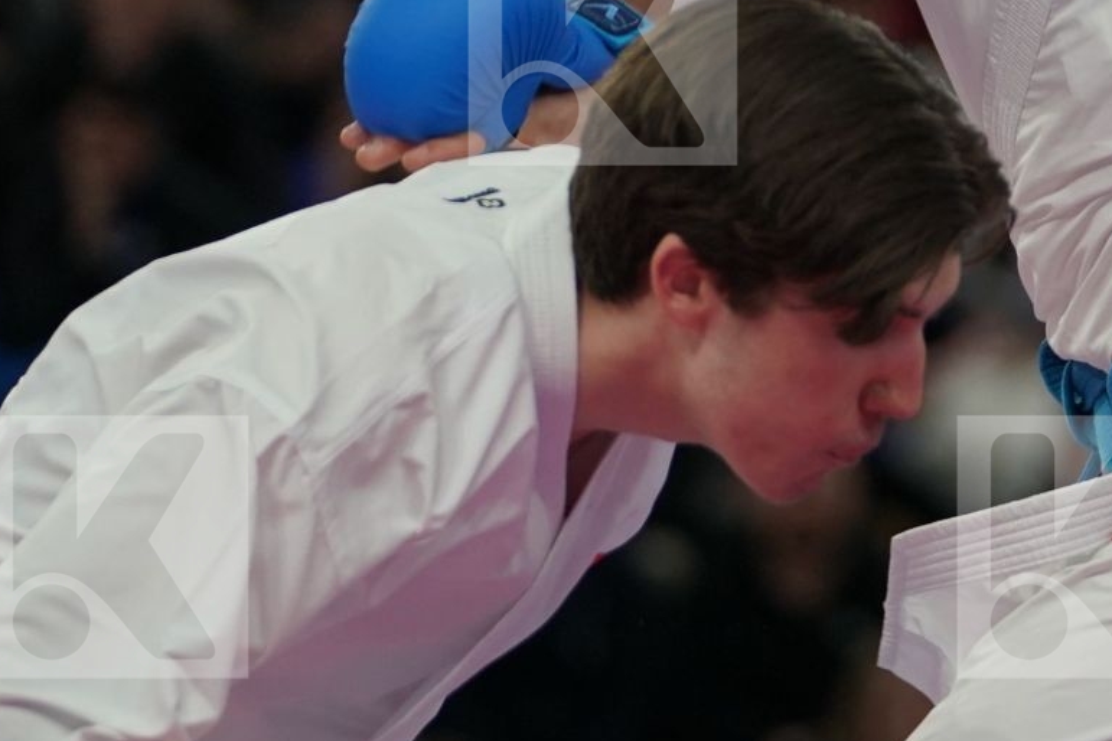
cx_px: 1092
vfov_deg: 2.6
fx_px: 16215
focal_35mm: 525
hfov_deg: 3.9
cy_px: 35
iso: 1250
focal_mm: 150
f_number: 2.8
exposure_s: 1/1000
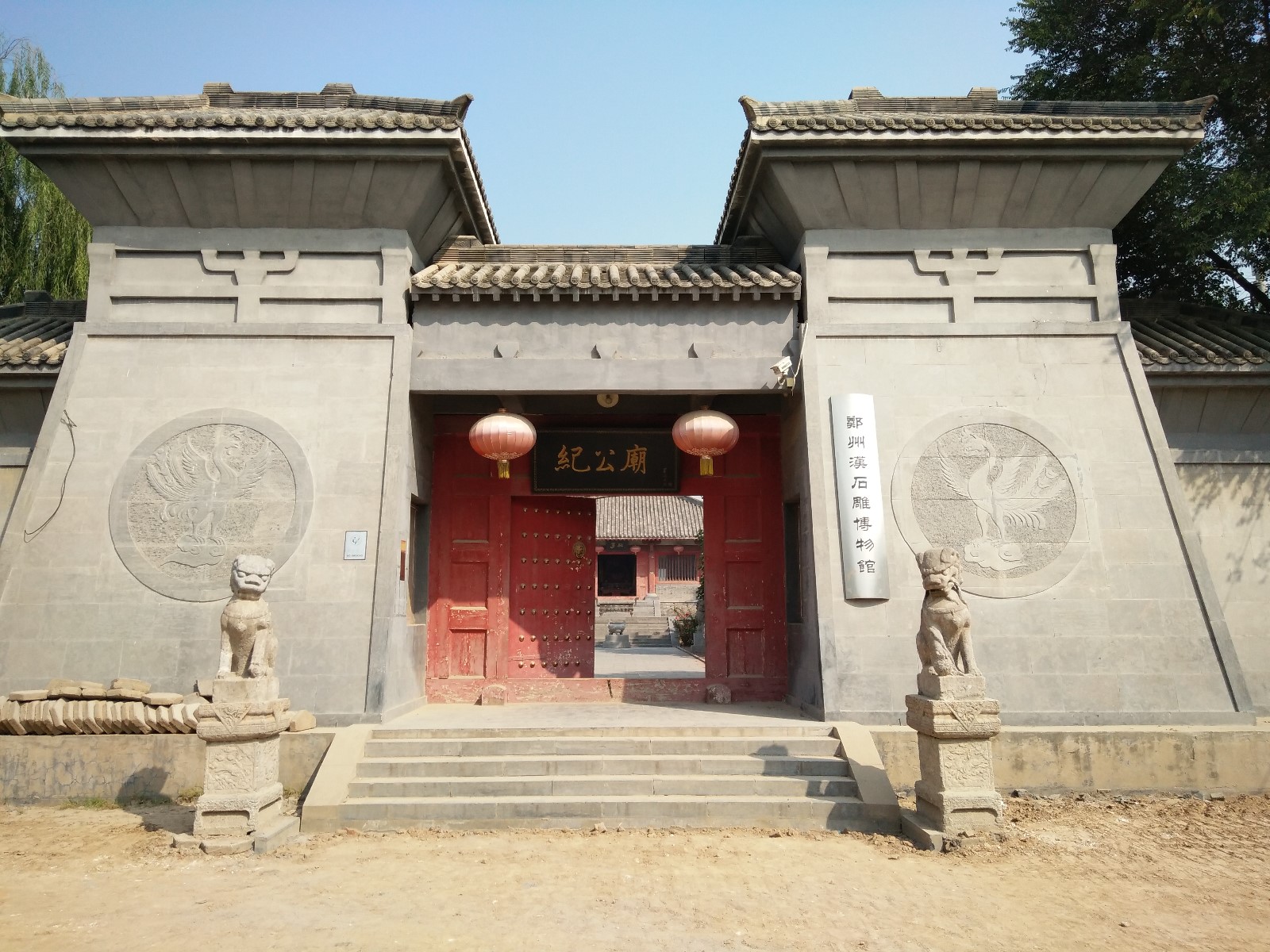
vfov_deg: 63.4
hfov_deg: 79.0
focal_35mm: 21
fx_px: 770
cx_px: 635
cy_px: 476
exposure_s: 1/974
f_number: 2.2
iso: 50
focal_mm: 3.66
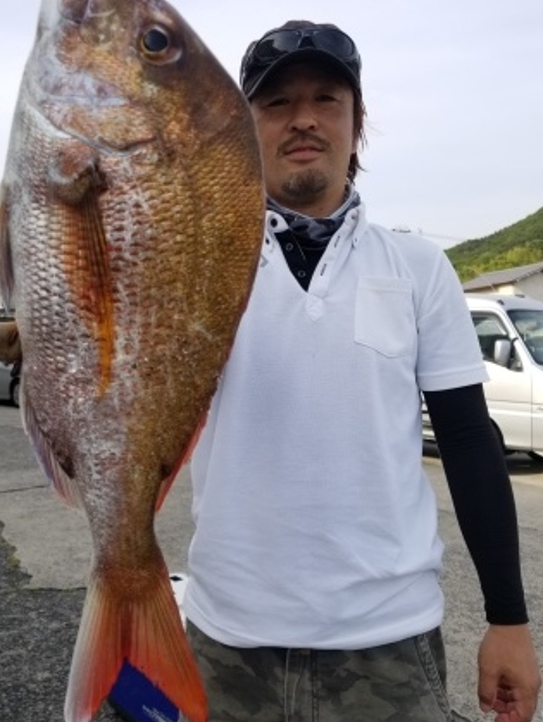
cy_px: 362
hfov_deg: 45.4
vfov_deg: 58.3
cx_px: 244
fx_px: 647
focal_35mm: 31
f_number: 1.7
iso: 50
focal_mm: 4.25
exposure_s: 1/1340
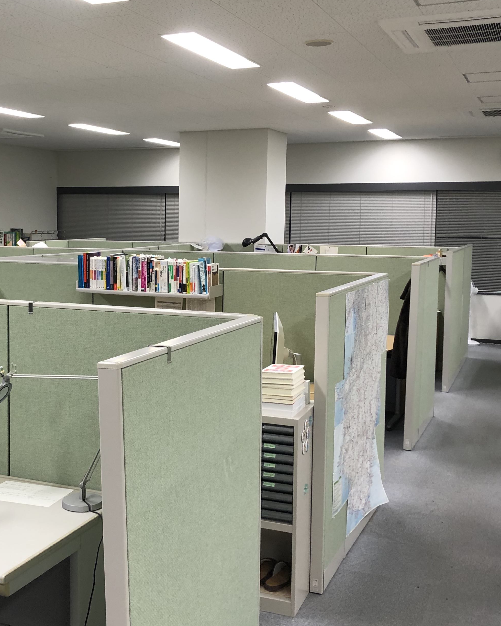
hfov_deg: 33.0
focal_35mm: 45
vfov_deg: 41.2
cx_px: 149
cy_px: 302
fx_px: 834
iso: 25
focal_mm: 3.99
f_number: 1.8
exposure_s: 1/30
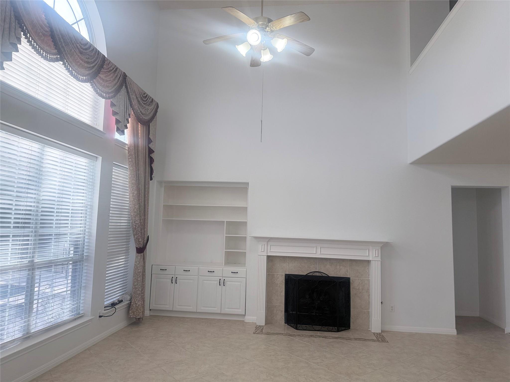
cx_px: 255
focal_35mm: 24
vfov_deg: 56.8
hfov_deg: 71.6
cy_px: 191
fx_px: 354
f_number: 1.78
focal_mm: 6.76
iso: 80
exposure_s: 1/207
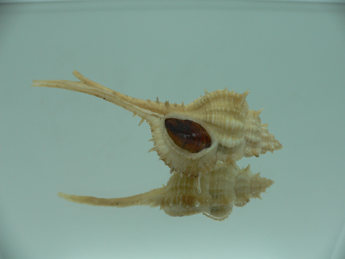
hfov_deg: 52.6
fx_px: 349
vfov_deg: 40.7
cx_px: 172
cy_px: 130
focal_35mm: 35
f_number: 2.8
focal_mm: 4.6
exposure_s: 1/80
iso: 80
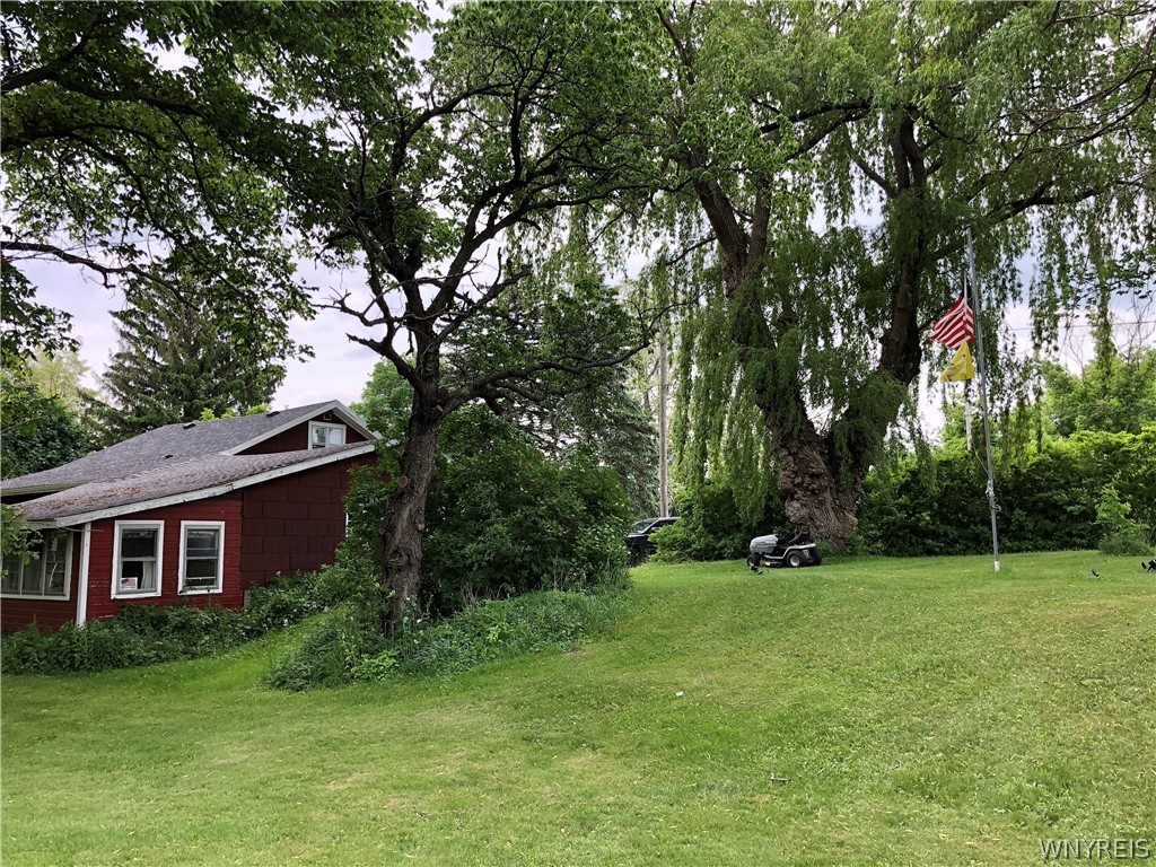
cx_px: 578
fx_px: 935
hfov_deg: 63.4
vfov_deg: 49.7
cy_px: 434
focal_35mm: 28
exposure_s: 1/365
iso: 20
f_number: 1.8
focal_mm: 4
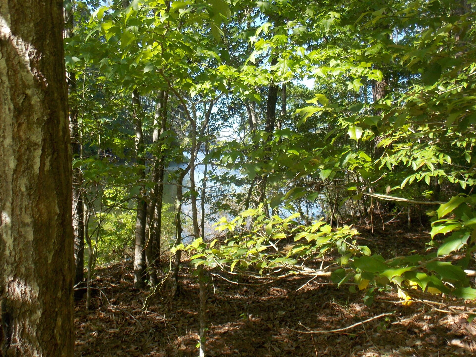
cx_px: 233
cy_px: 160
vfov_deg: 39.6
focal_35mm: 36
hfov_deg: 51.3
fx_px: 495
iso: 80
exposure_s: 1/250
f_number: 3.1
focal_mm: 4
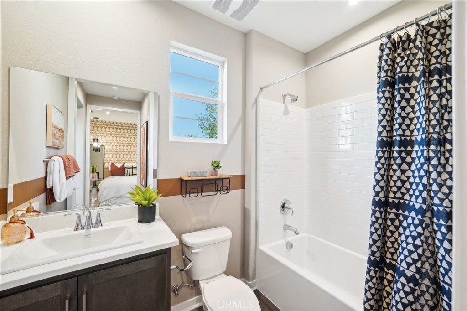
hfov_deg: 104.3
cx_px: 234
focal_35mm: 14
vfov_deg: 81.2
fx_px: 182
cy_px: 156
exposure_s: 1/15
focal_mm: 14
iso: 400
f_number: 8
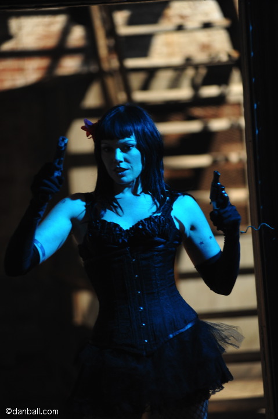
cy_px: 210
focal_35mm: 170
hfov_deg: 8.1
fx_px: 1972
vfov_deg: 12.1
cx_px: 139
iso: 2000
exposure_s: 1/80
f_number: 2.8
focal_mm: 170
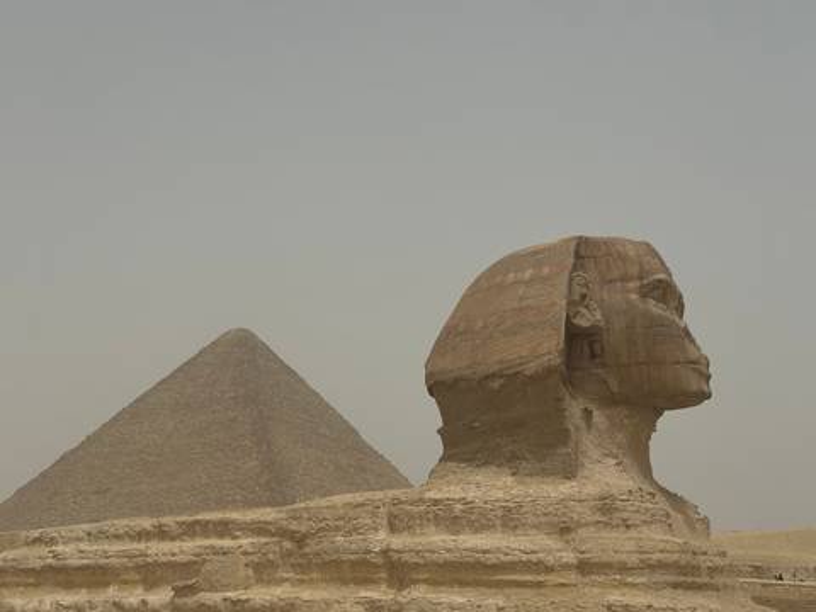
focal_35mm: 48
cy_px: 306
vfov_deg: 30.3
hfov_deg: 39.7
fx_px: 1131
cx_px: 408
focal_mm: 6.86
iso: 64
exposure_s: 1/12048
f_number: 1.78
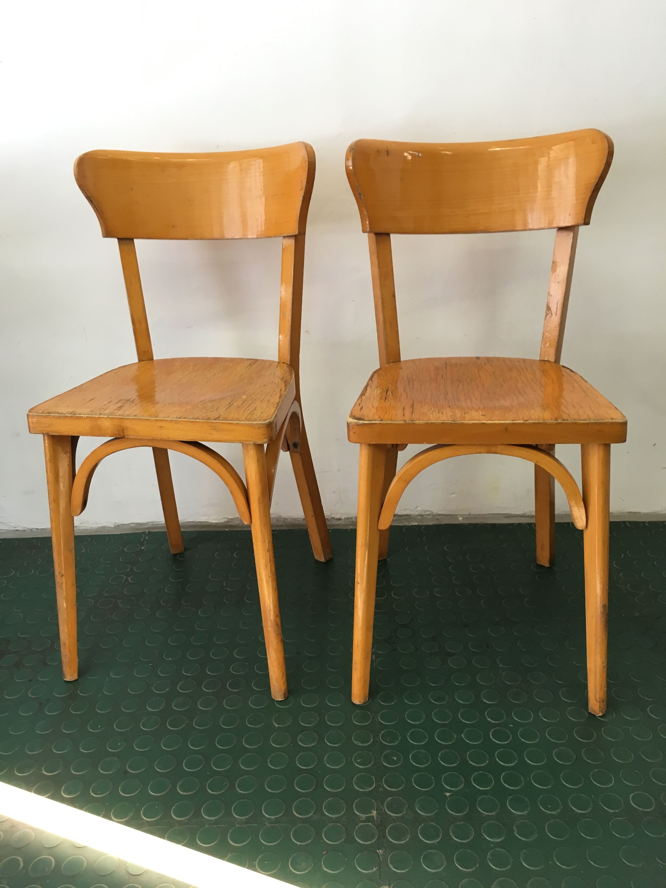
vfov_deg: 61.7
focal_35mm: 29
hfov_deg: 48.2
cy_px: 444
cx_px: 333
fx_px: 744
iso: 100
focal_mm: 4.15
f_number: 2.2
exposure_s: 1/33
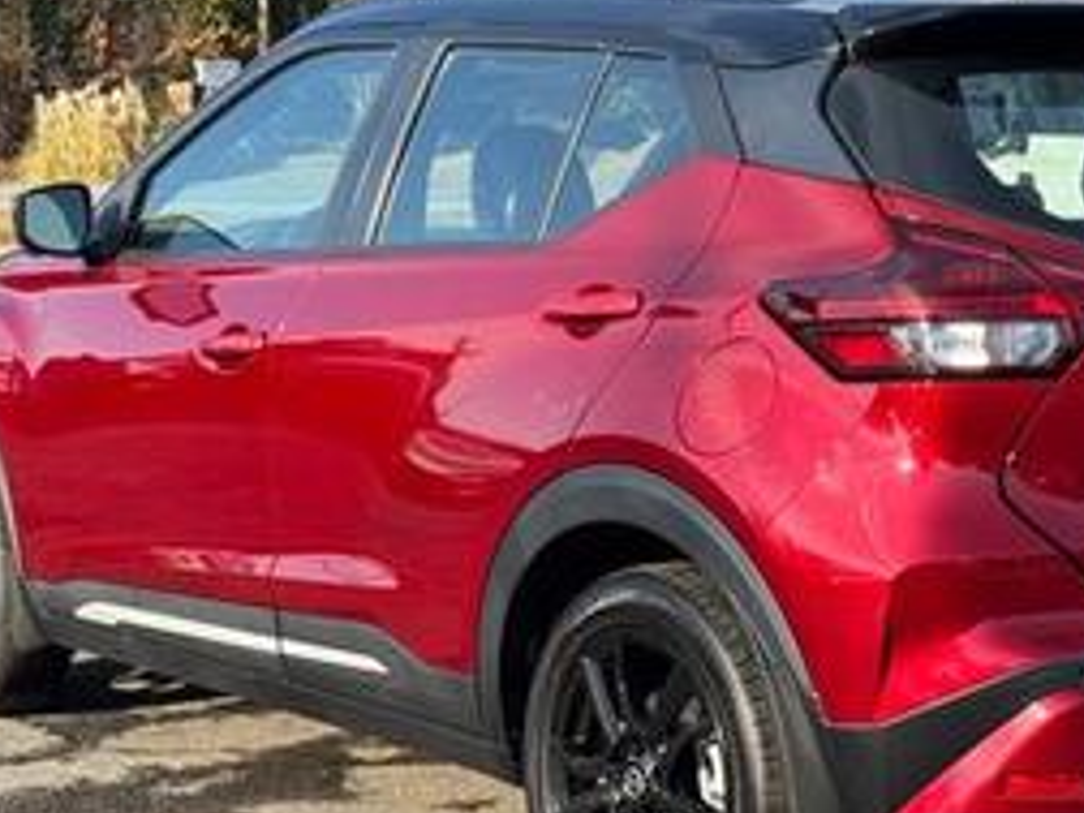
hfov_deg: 20.4
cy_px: 404
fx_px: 3006
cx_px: 718
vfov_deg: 15.4
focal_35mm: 96
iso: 64
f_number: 1.78
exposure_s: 1/1263
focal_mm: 6.76
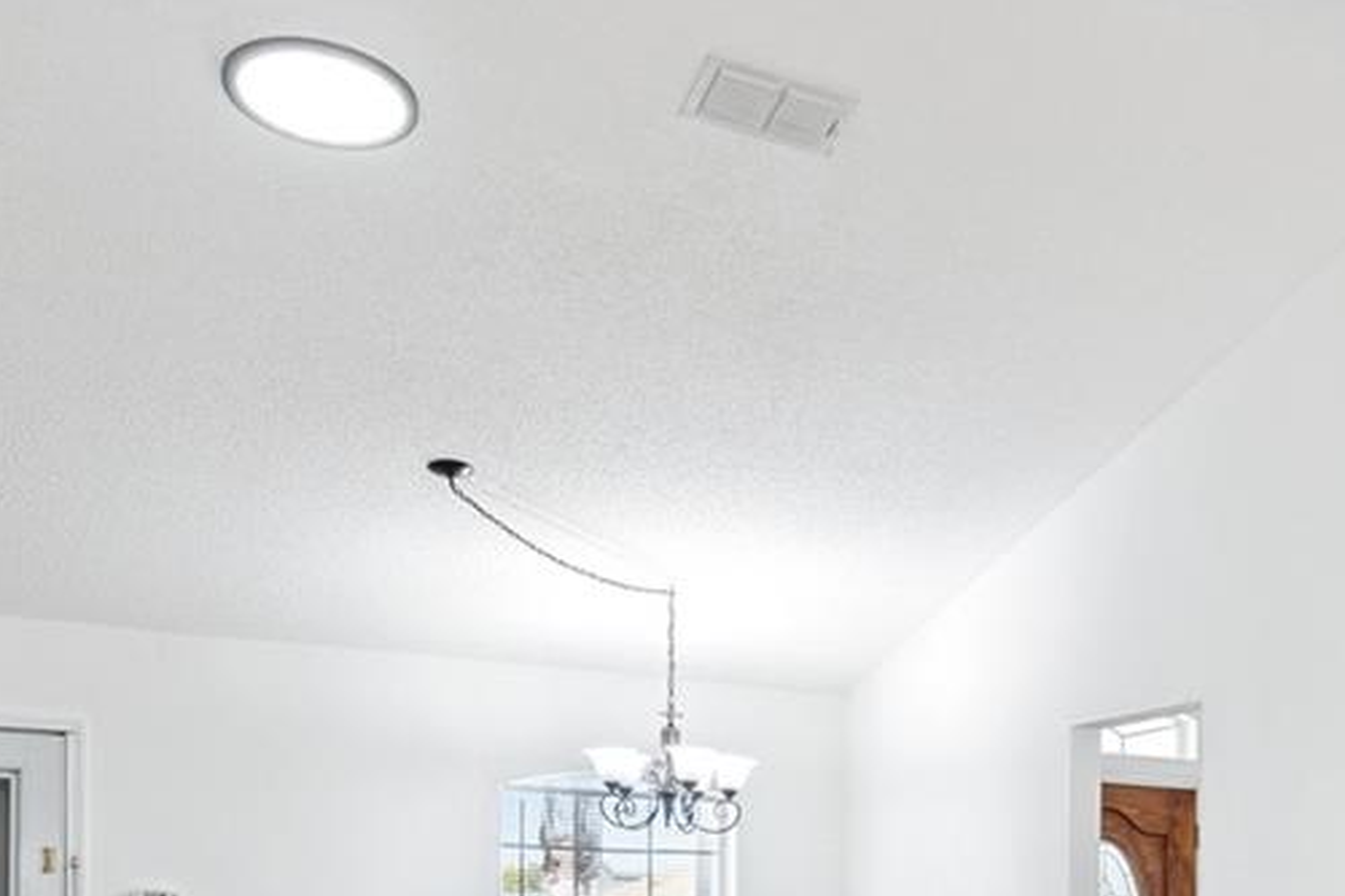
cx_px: 1592
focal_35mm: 50
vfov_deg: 25.3
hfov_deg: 33.1
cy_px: 977
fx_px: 1852
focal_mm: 15.5
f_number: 9
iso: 200
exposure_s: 1/25
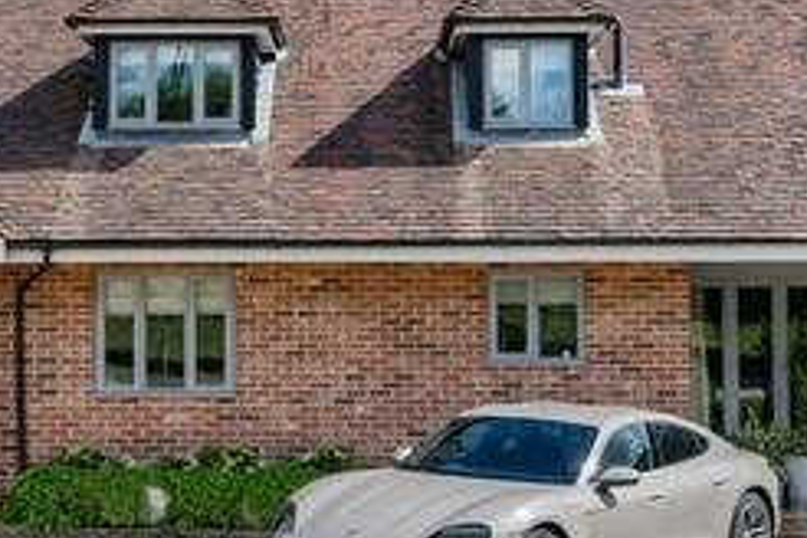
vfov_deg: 18.2
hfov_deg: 27.0
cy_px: 213
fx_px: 1681
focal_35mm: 75
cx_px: 341
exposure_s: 1/400
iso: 250
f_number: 8
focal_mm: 18
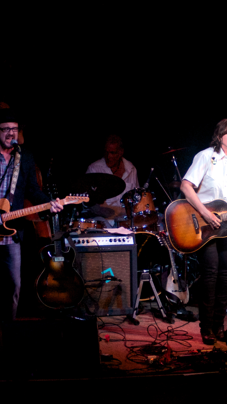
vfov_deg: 13.0
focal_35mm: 166
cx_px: 259
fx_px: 1776
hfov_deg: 7.3
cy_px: 202
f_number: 4
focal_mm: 70
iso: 2000
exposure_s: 1/160
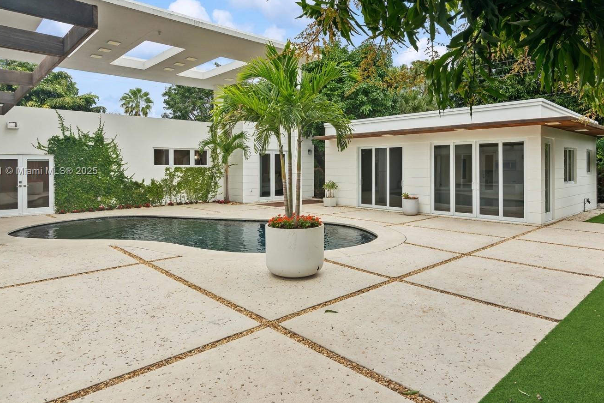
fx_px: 369
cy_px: 172
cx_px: 319
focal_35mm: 22
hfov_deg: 78.5
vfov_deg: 57.0
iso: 200
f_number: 8
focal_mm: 18
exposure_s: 1/100
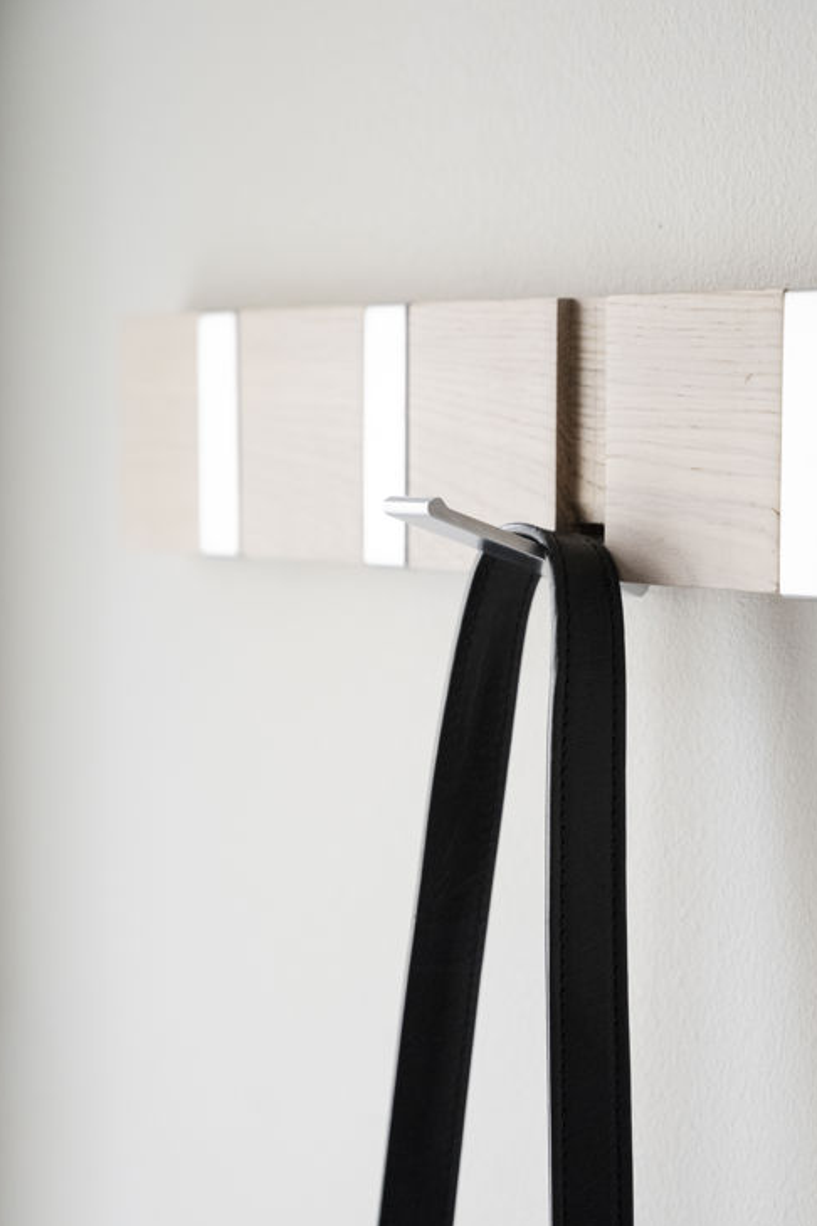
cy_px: 695
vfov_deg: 22.1
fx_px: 3132
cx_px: 515
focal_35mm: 92
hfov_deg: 14.8
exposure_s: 1/200
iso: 2500
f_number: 4
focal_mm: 70
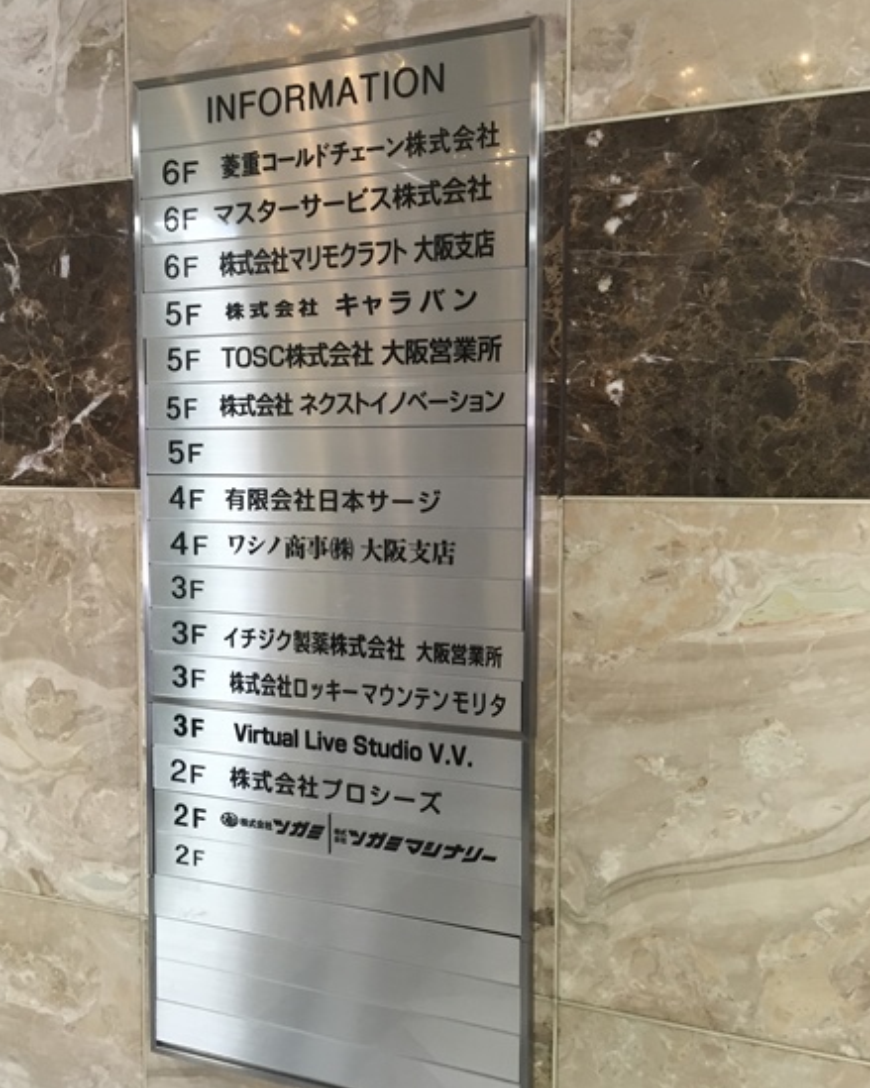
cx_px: 412
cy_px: 557
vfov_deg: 54.2
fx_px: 1062
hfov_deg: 44.5
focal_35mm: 33
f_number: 2.2
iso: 64
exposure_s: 1/30
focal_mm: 4.15
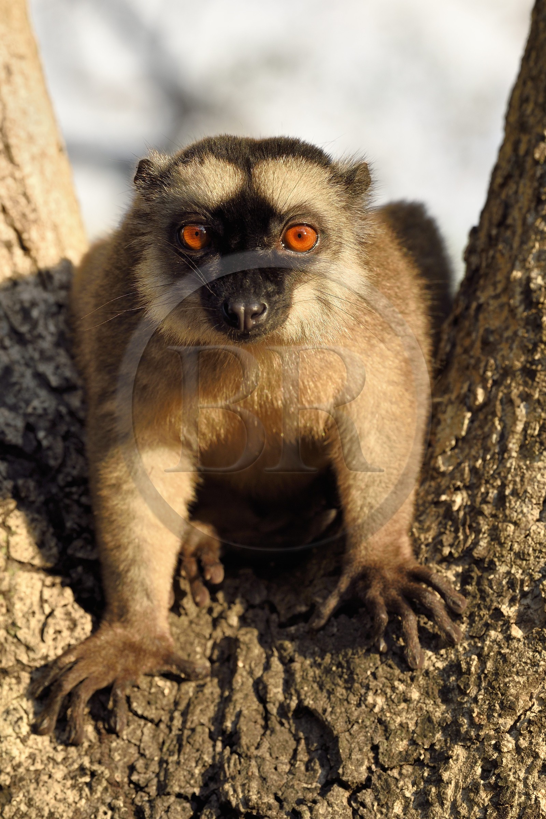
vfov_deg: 10.3
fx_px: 4550
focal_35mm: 200
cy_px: 410
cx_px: 273
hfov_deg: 6.9
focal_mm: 200
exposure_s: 1/200
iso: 400
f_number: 10
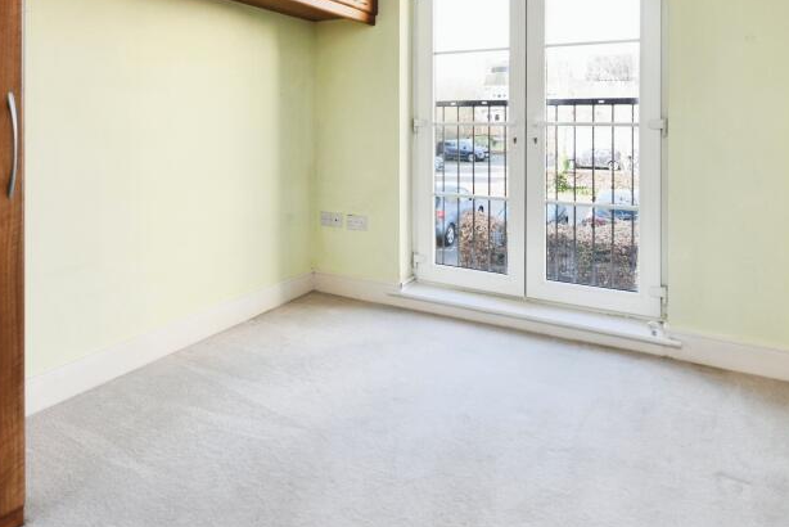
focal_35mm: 25
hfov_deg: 71.5
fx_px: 548
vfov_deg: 49.4
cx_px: 393
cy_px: 136
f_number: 8
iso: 800
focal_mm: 15
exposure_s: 1/60
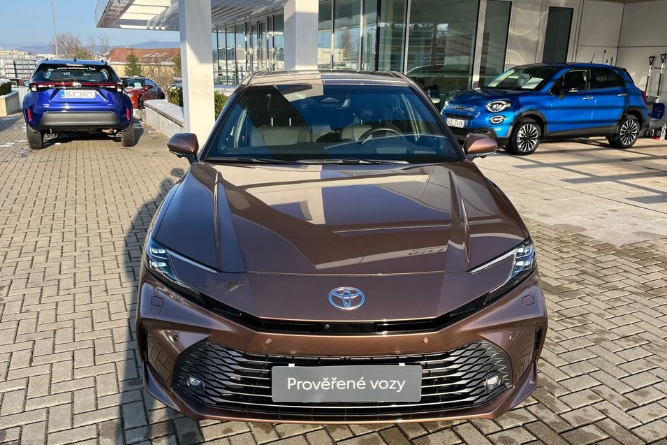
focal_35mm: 29
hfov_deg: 63.6
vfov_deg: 45.0
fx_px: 537
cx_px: 316
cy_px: 226
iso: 50
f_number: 1.6
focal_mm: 5.1
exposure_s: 1/1096
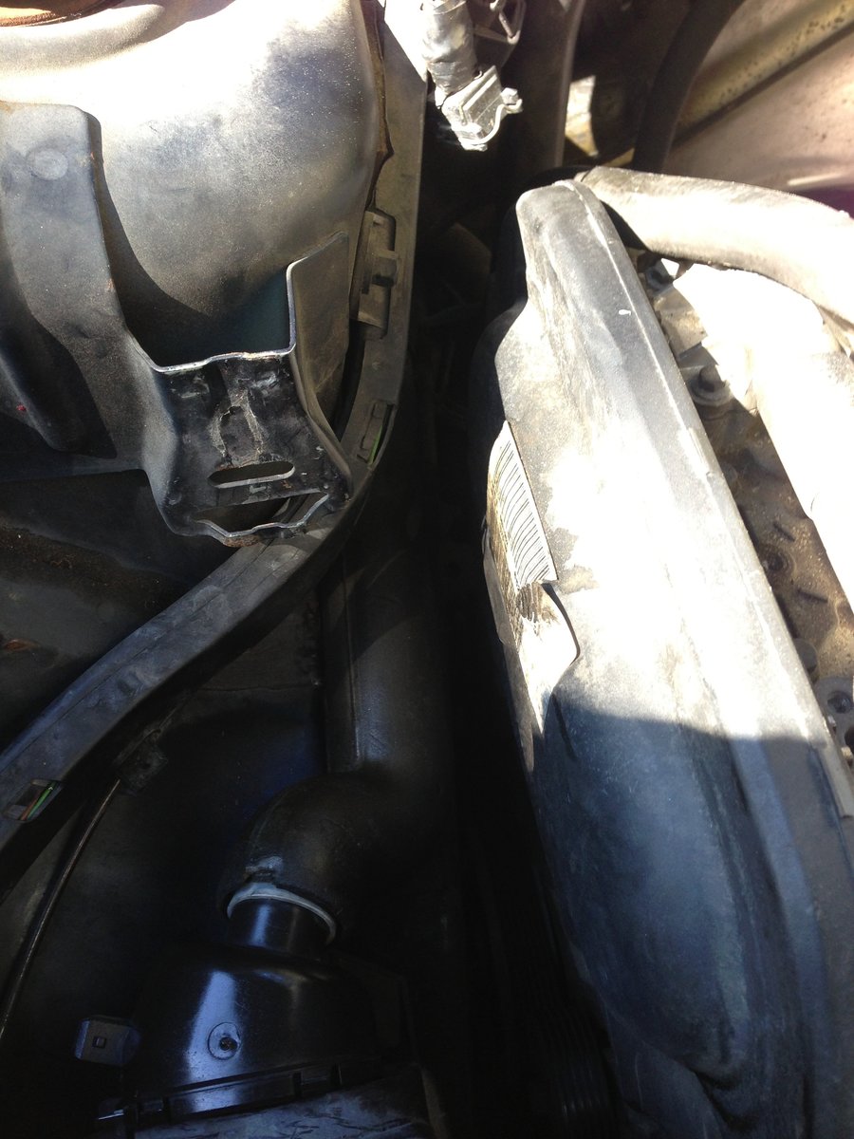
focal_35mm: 33
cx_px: 427
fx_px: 1086
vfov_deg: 55.4
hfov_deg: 42.9
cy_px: 570
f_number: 2.4
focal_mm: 4.13
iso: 64
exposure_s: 1/60
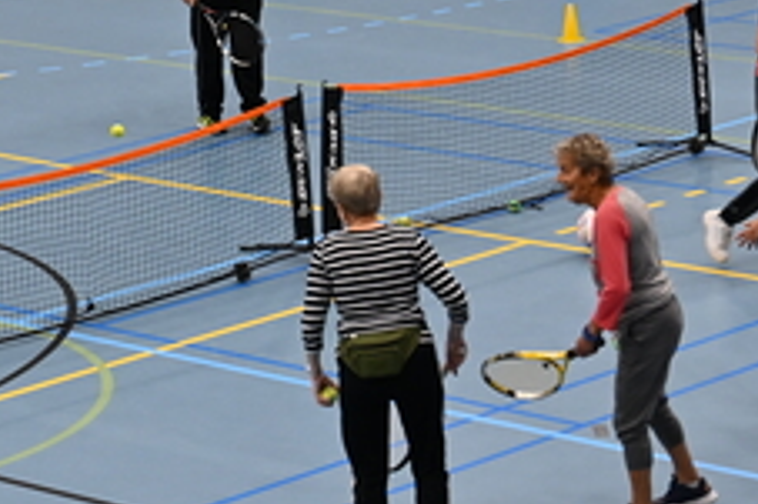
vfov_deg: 7.5
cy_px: 98
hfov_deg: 11.3
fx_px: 3829
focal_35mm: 182
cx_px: 262
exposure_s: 1/125
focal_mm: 69
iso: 2000
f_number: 6
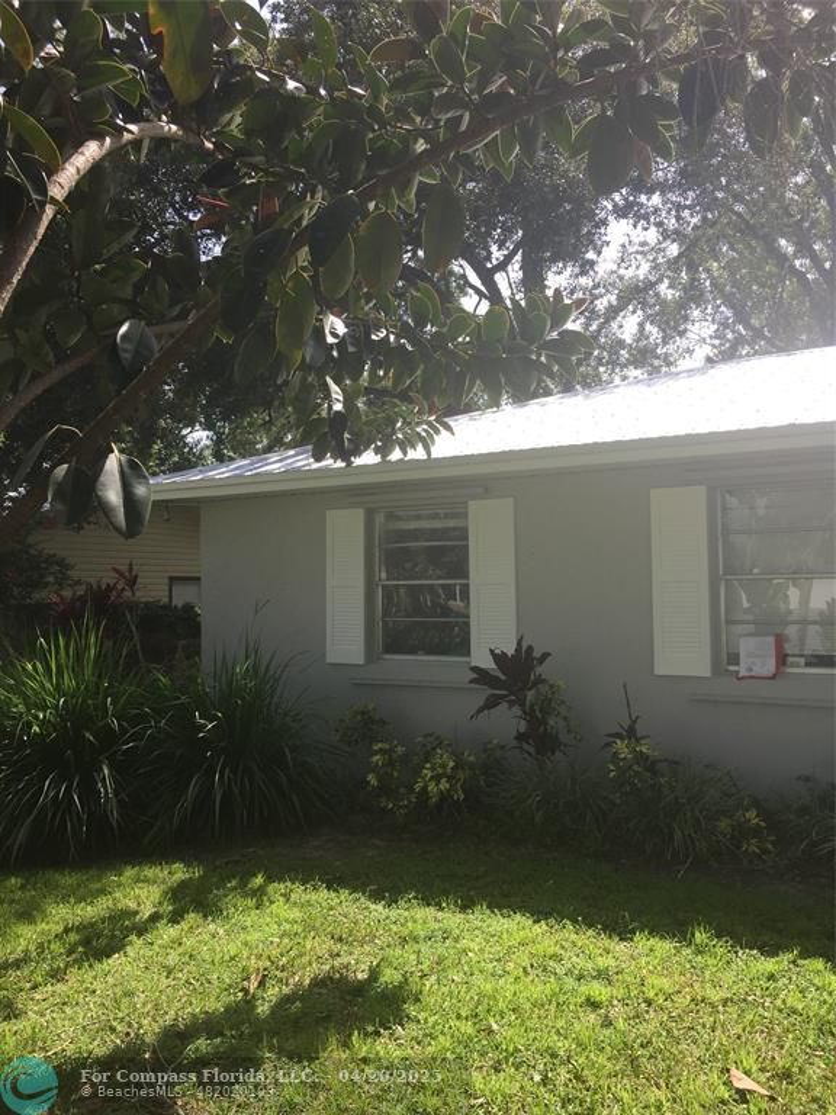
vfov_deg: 61.7
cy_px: 558
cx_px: 418
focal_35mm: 29
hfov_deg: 48.2
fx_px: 934
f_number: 2.2
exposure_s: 1/760
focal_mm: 4.15
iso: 32
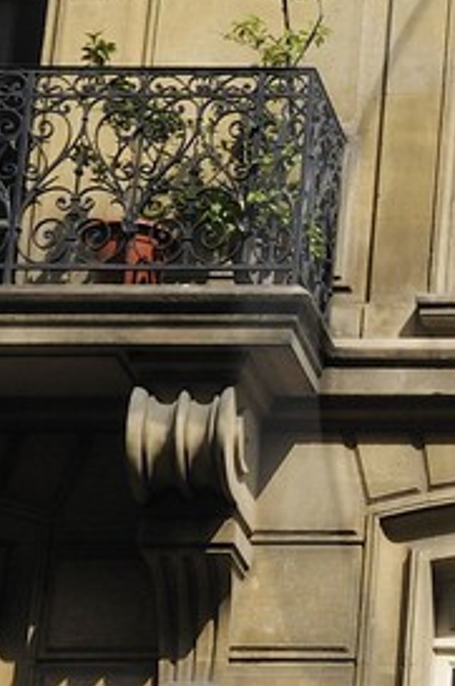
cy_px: 367
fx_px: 3463
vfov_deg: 11.3
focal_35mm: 182
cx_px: 1011
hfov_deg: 7.2
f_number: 13
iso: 200
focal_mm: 31
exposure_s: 1/160
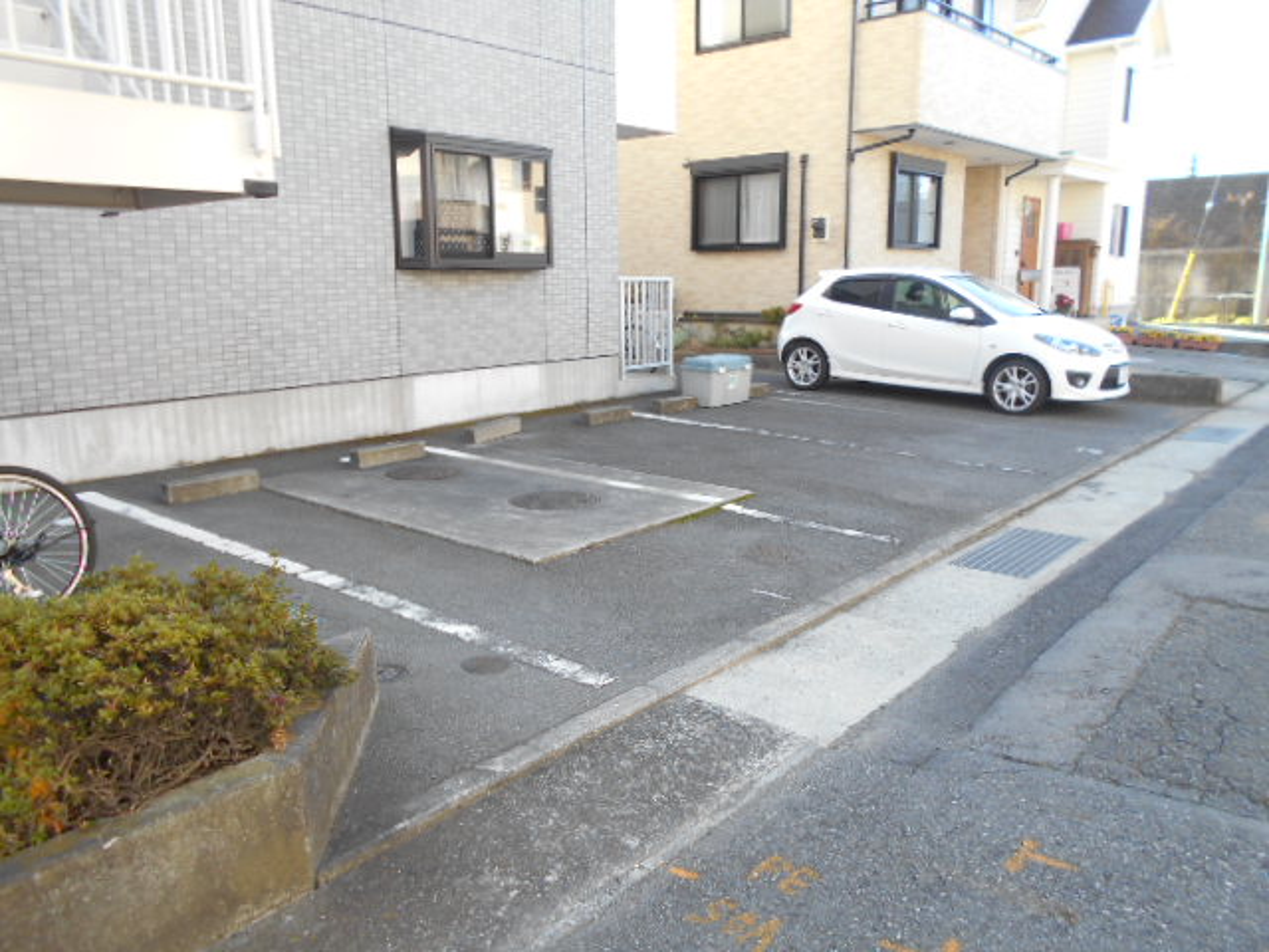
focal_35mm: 26
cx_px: 634
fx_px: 953
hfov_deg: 67.3
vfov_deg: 53.1
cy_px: 476
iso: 80
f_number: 3.2
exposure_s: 1/80
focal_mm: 4.6
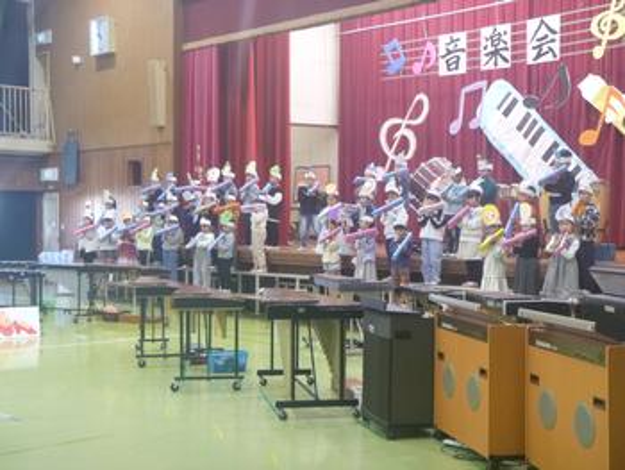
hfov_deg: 33.2
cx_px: 312
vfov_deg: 25.3
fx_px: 1048
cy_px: 235
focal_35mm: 58
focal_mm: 10.4
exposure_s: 1/13
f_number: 5.1
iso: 400
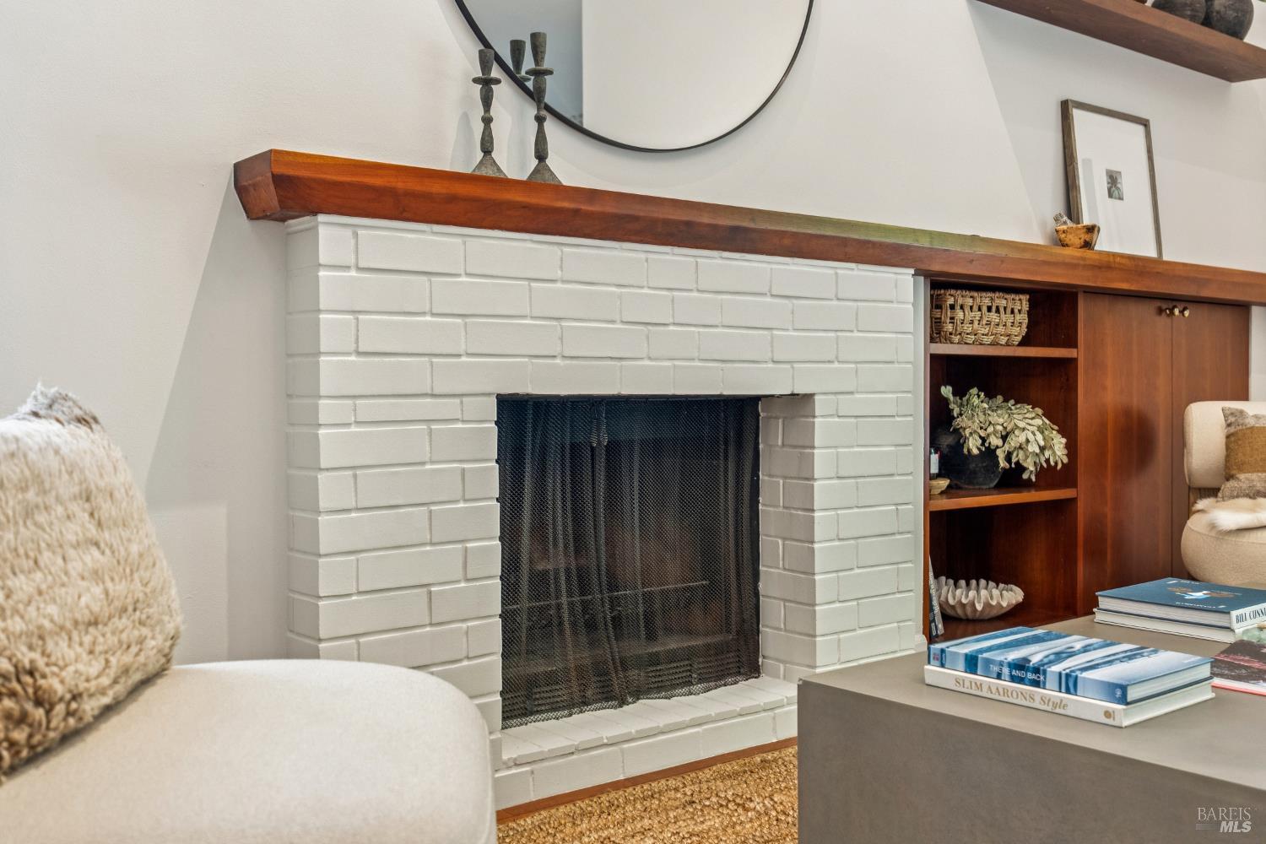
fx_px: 1266
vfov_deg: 36.9
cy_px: 422
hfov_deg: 53.1
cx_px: 633
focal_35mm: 36
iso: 400
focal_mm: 24
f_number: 3.5
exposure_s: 1/25
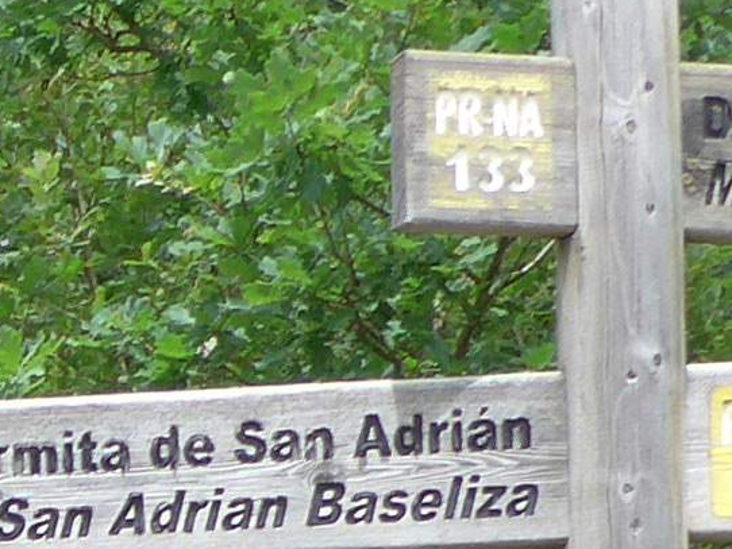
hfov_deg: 8.4
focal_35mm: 214
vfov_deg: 6.6
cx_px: -1068
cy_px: 1253
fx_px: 4527
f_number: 2.8
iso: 80
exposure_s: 1/800
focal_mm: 6
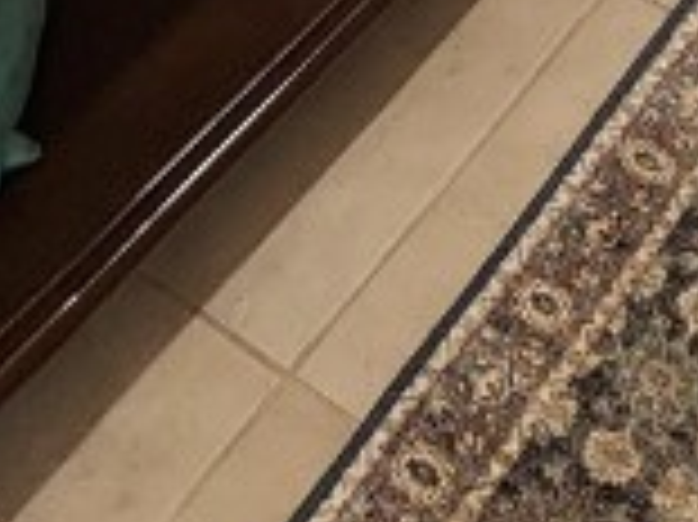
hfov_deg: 22.2
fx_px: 1733
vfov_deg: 10.9
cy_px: -1062
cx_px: 644
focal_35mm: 86
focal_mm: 2.2
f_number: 2.2
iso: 320
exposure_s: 1/60
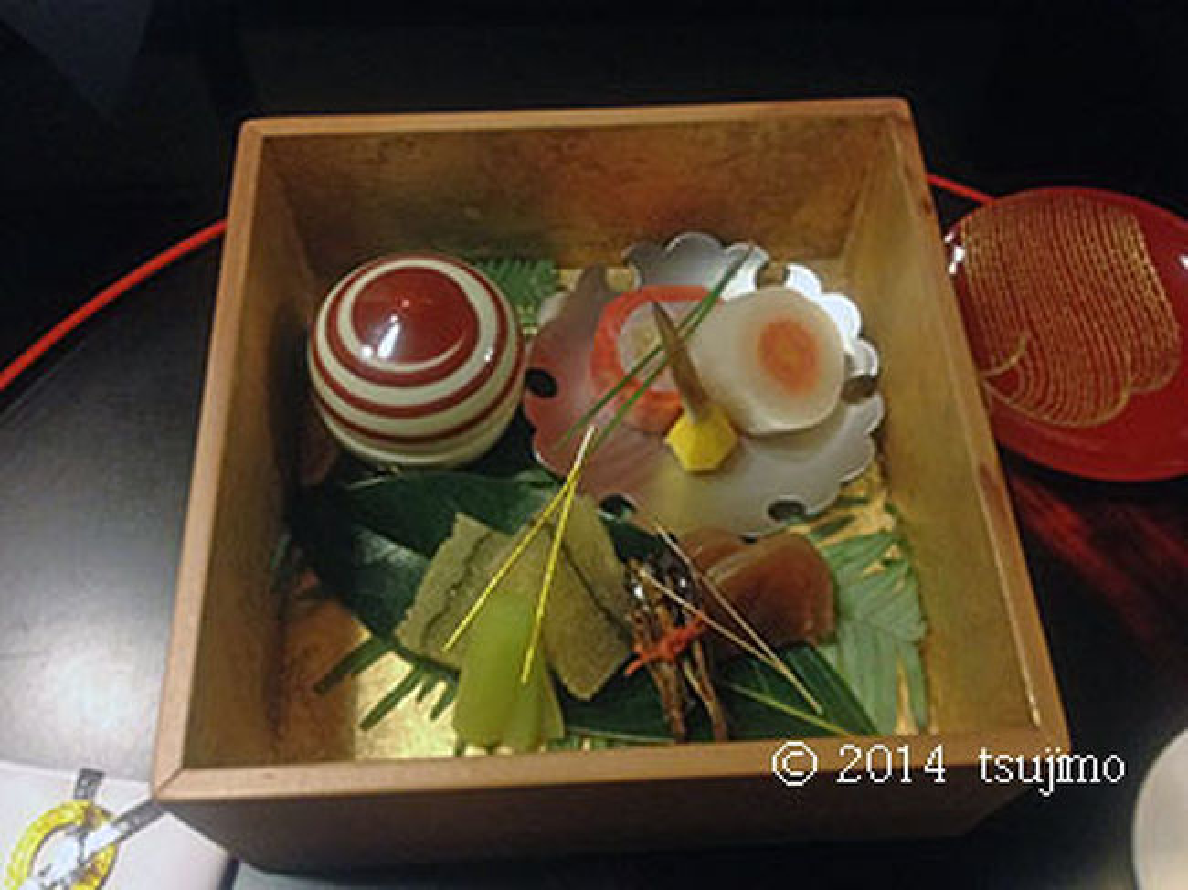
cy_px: 445
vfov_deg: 40.7
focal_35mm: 35
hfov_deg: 52.6
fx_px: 1201
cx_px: 594
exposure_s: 1/20
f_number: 2.4
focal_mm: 4.28
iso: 320
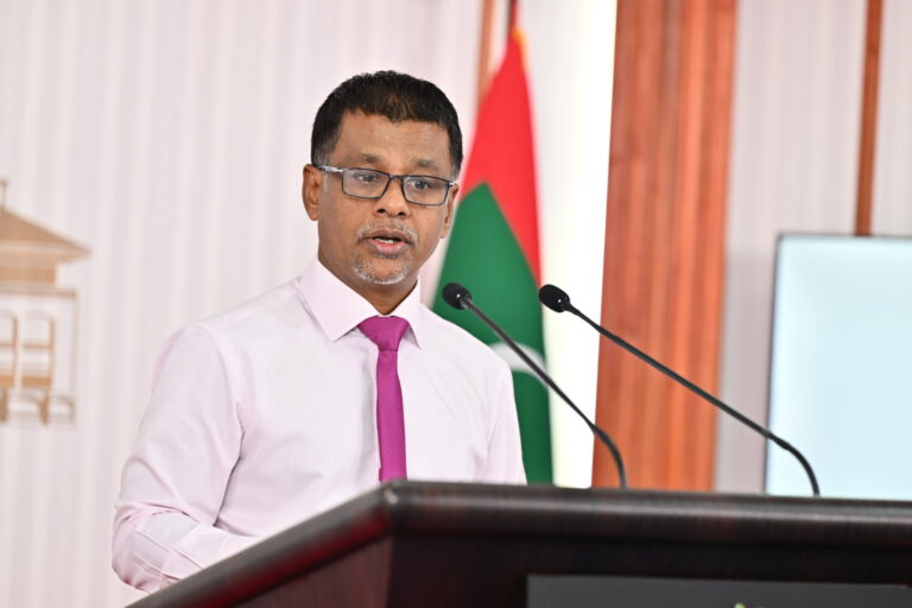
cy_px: 304
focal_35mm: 170
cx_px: 456
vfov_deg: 8.1
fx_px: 4306
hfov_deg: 12.1
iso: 1250
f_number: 3.5
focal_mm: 170
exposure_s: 1/200
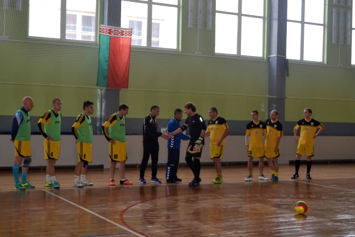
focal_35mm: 54
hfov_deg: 36.9
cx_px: 178
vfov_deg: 25.1
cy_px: 118
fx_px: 532
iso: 400
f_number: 5
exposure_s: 1/80
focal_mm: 36
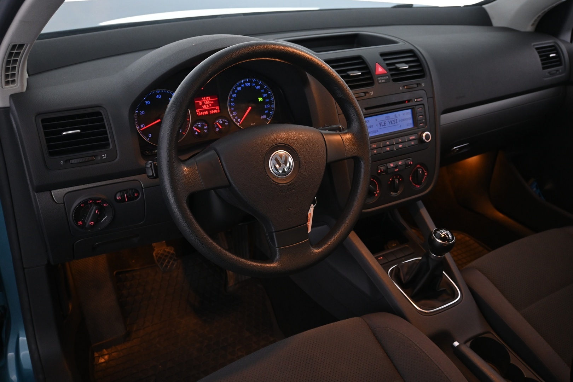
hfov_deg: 58.3
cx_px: 286
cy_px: 191
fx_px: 513
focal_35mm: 32
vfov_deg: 40.8
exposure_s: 1/30
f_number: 4
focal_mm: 21.5
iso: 1100
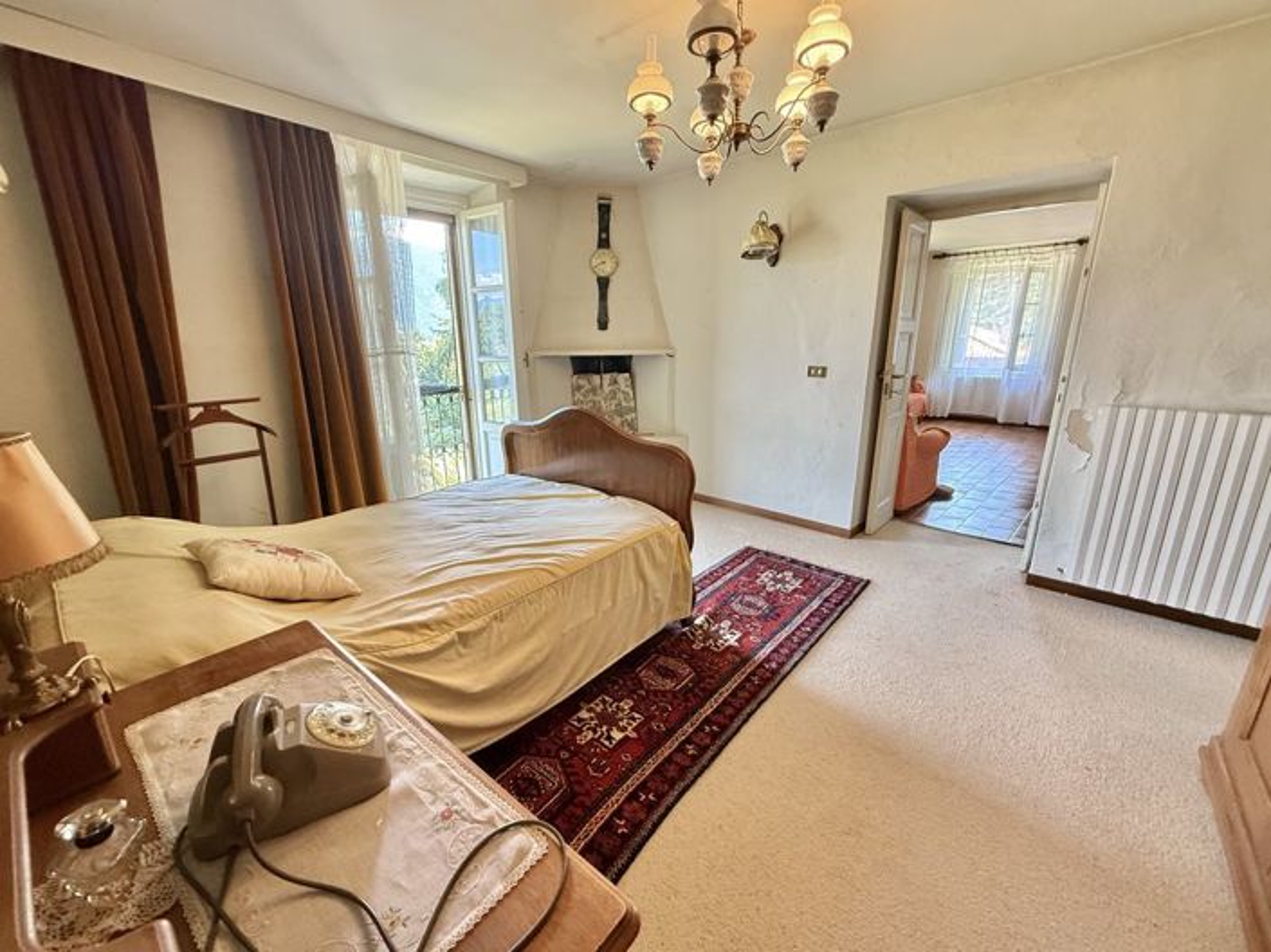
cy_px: 476
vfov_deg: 85.6
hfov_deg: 102.1
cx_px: 636
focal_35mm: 14
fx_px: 514
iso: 400
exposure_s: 1/50
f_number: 2.2
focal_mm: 2.22
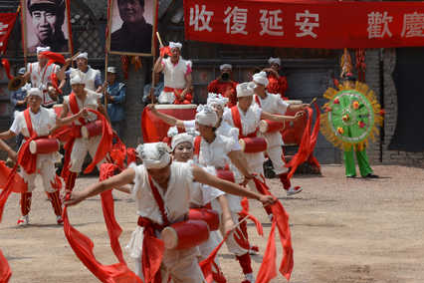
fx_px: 2261
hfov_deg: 10.7
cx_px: 180
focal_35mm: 192
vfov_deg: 7.2
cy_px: 126
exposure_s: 1/160
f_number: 11
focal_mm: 78
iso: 100
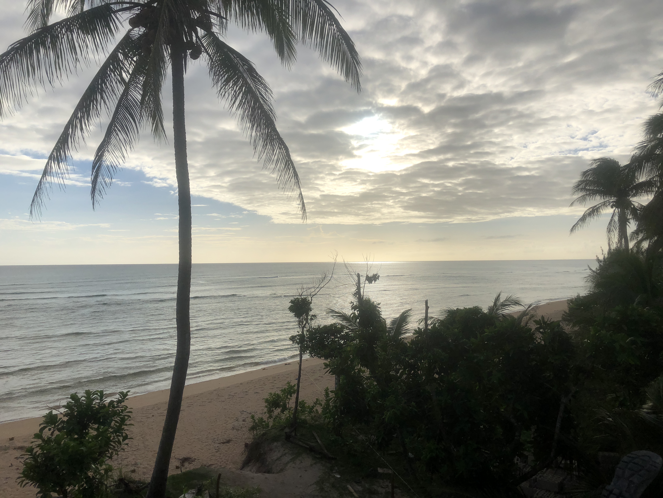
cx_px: 332
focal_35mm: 29
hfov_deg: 61.7
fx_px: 555
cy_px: 249
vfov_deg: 48.2
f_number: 1.8
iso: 20
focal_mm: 3.99
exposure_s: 1/6024
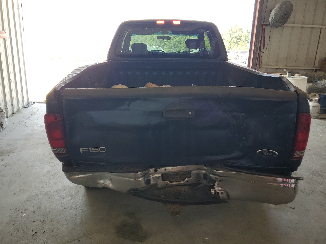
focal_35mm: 26
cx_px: 163
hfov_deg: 67.3
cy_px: 122
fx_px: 245
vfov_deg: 53.1
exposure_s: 1/169
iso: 50
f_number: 1.5
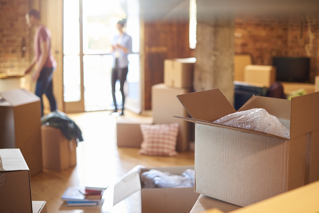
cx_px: 160
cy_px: 106
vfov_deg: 27.0
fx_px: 443
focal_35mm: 50
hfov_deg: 39.6
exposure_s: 1/80
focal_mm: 50
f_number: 2.5
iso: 800
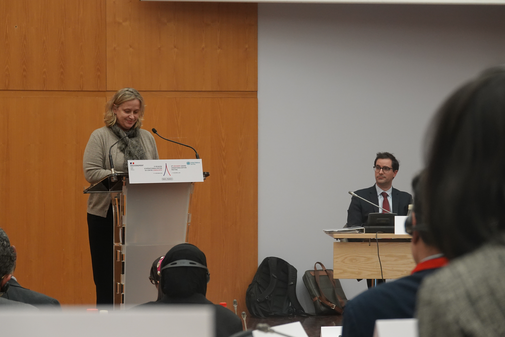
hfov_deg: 12.7
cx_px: 241
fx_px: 2272
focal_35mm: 162
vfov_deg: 8.5
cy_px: 168
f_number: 4
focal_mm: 56.39
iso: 800
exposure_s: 1/80
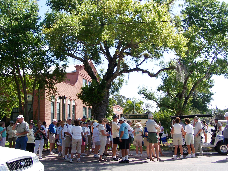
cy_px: 86
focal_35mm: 43
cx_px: 114
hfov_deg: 43.9
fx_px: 283
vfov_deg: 33.6
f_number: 2.9
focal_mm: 7.1
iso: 80
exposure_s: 1/800
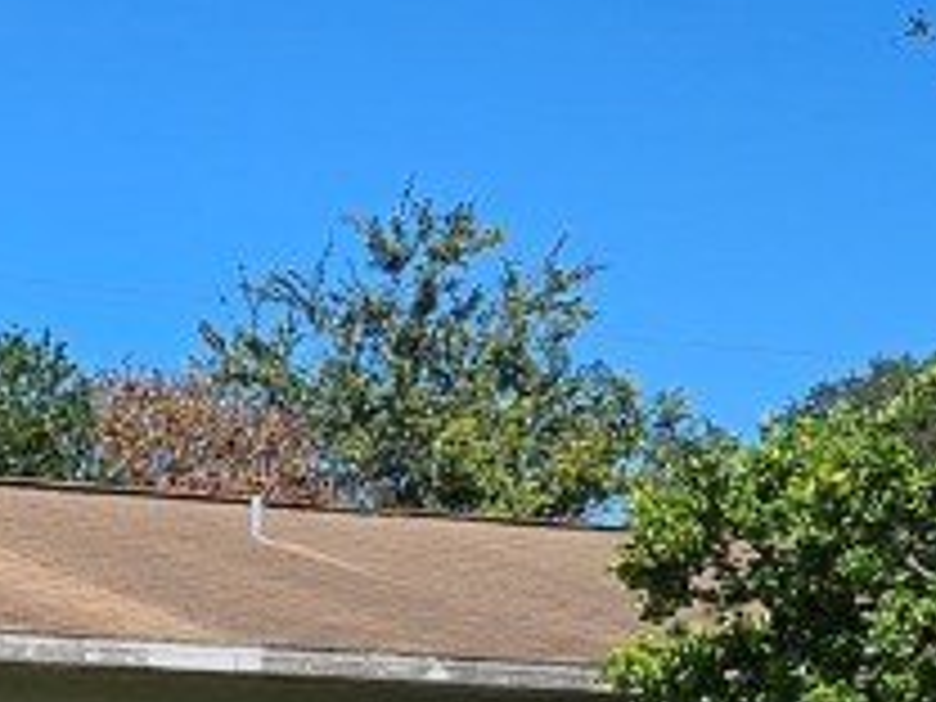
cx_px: -184
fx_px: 3055
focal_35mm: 113
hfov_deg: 16.7
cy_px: 675
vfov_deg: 13.0
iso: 25
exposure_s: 1/3168
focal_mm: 5.4
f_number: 1.8
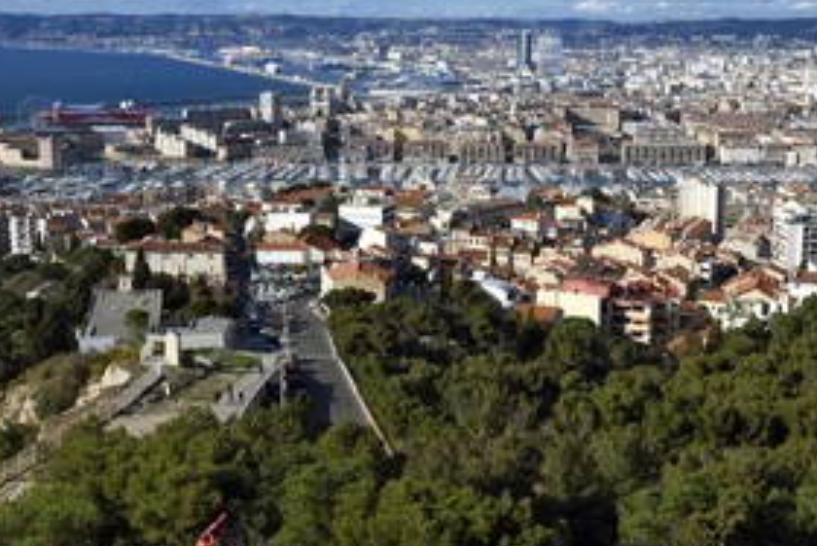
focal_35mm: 51
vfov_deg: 26.5
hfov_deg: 38.6
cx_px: 522
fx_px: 1158
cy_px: 228
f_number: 13
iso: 200
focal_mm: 34
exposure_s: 1/320
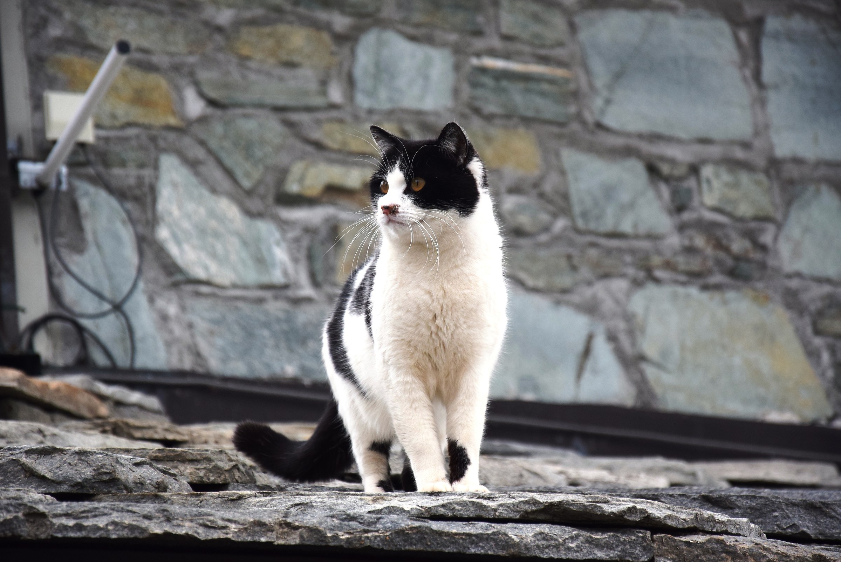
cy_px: 281
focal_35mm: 158
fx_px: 3682
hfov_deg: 13.0
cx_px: 420
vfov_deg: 8.7
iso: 800
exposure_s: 1/500
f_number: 5.6
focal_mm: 105
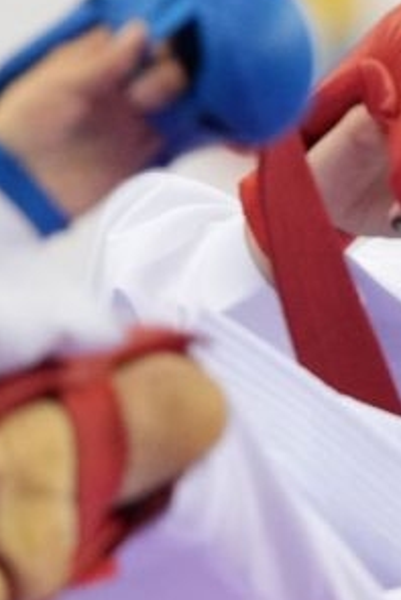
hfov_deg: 1.2
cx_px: 381
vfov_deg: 1.8
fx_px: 19424
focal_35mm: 1164
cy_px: 281
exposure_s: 1/1000
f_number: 2.8
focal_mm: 191
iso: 3200
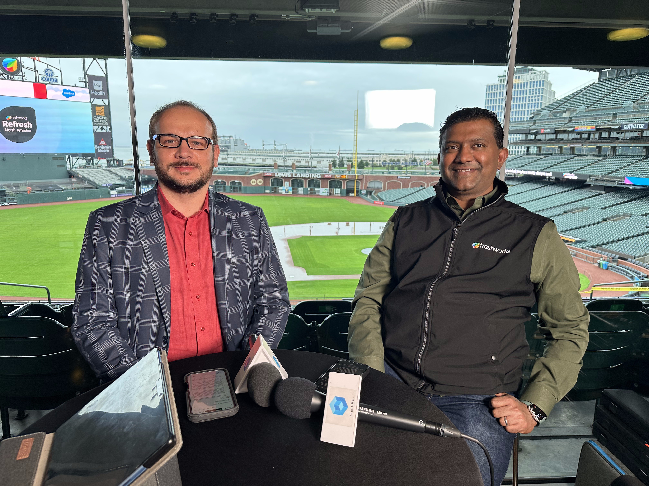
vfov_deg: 56.8
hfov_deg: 71.6
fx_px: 450
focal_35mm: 24
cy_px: 243
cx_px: 324
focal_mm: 6.86
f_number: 1.78
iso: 80
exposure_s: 1/121
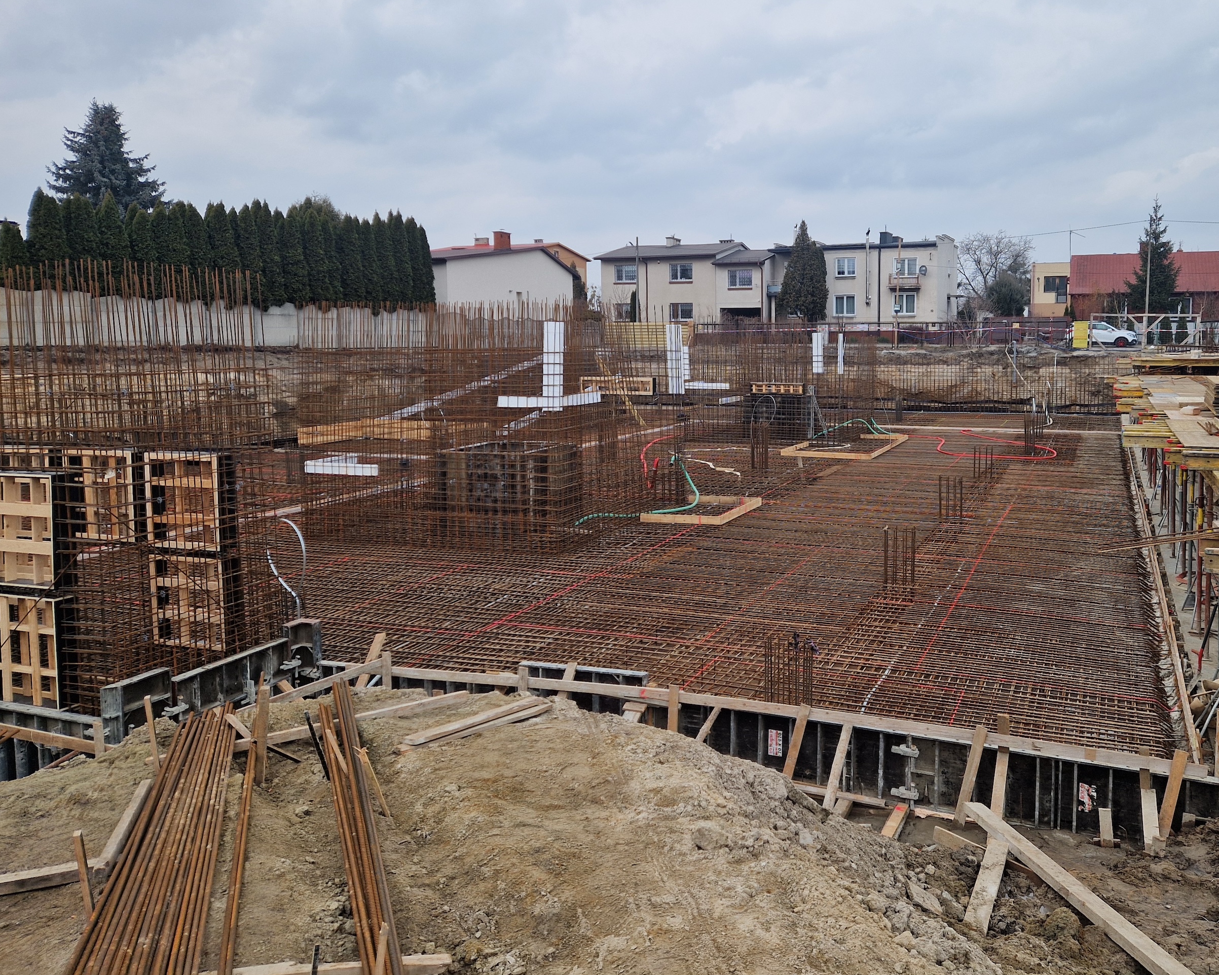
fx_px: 1010
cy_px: 408
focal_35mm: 28
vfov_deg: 51.3
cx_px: 753
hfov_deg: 61.5
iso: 50
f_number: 1.8
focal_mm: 5.4
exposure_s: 1/447
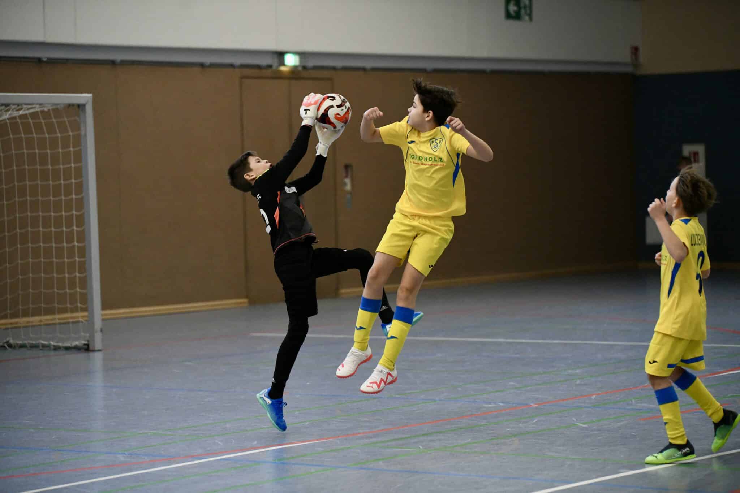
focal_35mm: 120
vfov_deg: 11.4
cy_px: 246
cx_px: 370
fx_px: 2466
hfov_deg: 17.1
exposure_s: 1/1250
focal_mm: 120
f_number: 2.8
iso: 5000
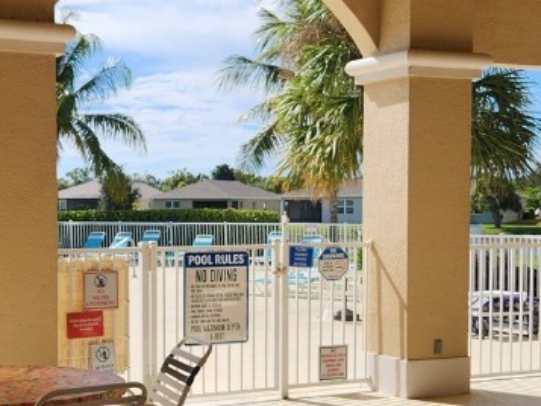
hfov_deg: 29.1
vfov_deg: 22.1
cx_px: 170
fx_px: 1032
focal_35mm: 66
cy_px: 288
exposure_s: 1/1859
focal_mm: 5.4
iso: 20
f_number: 1.8
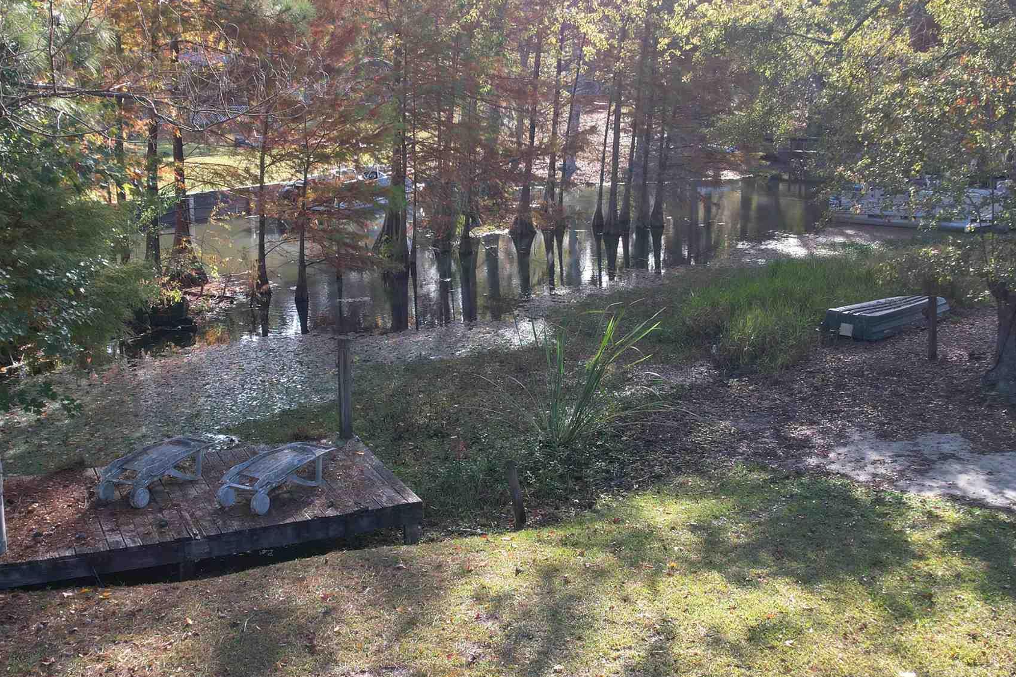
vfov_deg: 33.4
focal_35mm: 40
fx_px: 1129
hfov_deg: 48.5
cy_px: 355
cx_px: 509
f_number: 2.8
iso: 100
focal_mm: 8.38
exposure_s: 1/320
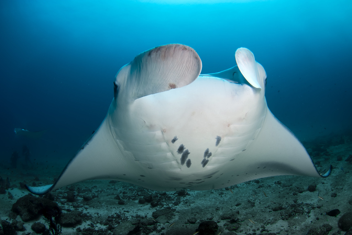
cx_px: 176
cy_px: 118
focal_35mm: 15
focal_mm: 10
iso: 100
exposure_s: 1/125
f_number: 6.3
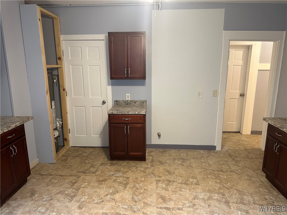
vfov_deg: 56.8
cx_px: 144
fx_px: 199
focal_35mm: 24
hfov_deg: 71.6
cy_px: 108
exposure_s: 1/60
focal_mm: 6.86
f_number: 1.78
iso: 250
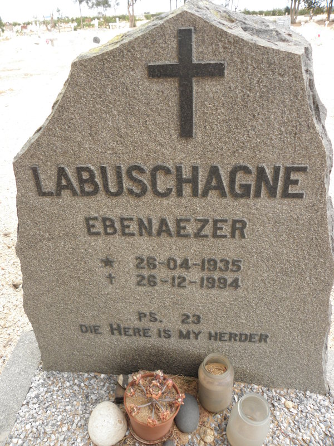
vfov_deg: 67.3
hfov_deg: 53.1
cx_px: 167
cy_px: 223
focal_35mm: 26
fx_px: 334
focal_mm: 4.6
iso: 125
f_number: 2.8
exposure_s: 1/30
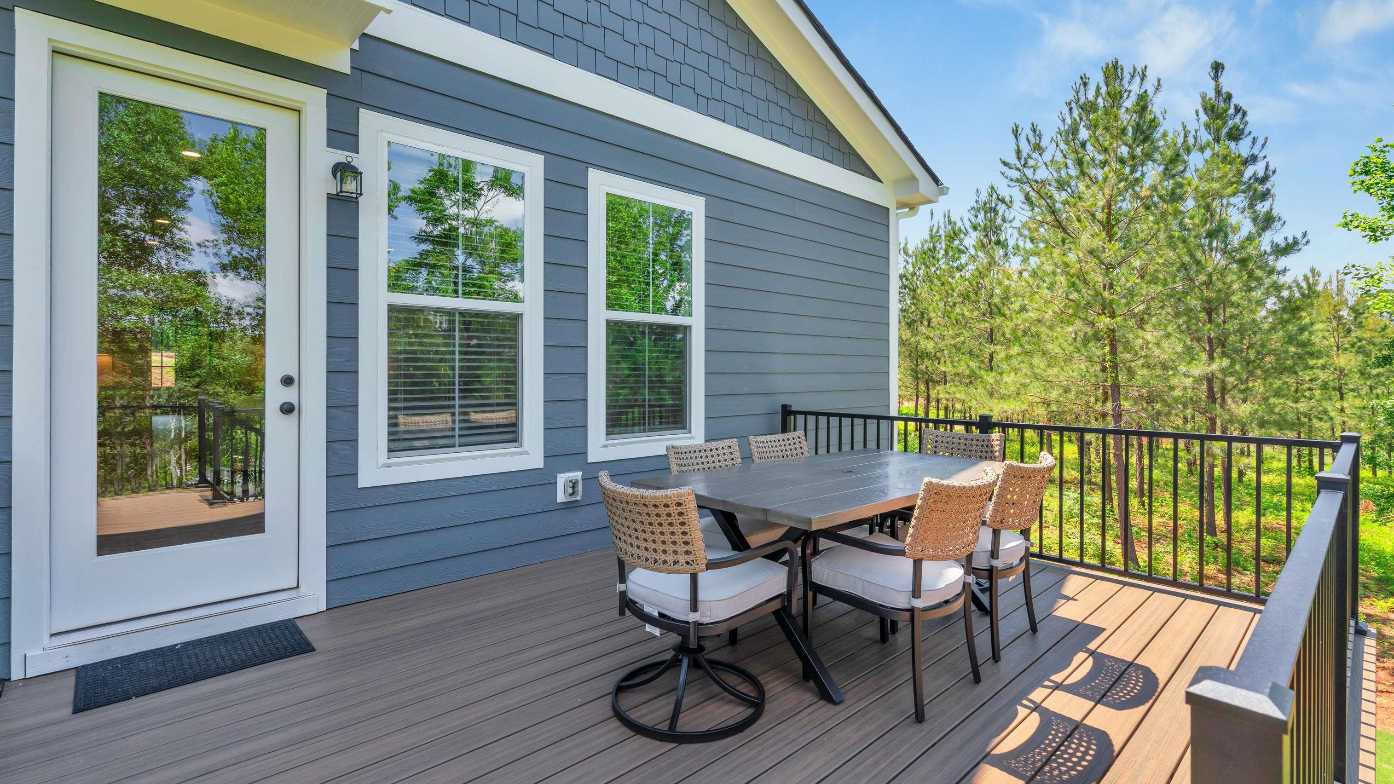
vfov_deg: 63.9
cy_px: 377
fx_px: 628
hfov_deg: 95.9
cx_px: 704
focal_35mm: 17
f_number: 9
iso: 160
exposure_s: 1/125
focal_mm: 16
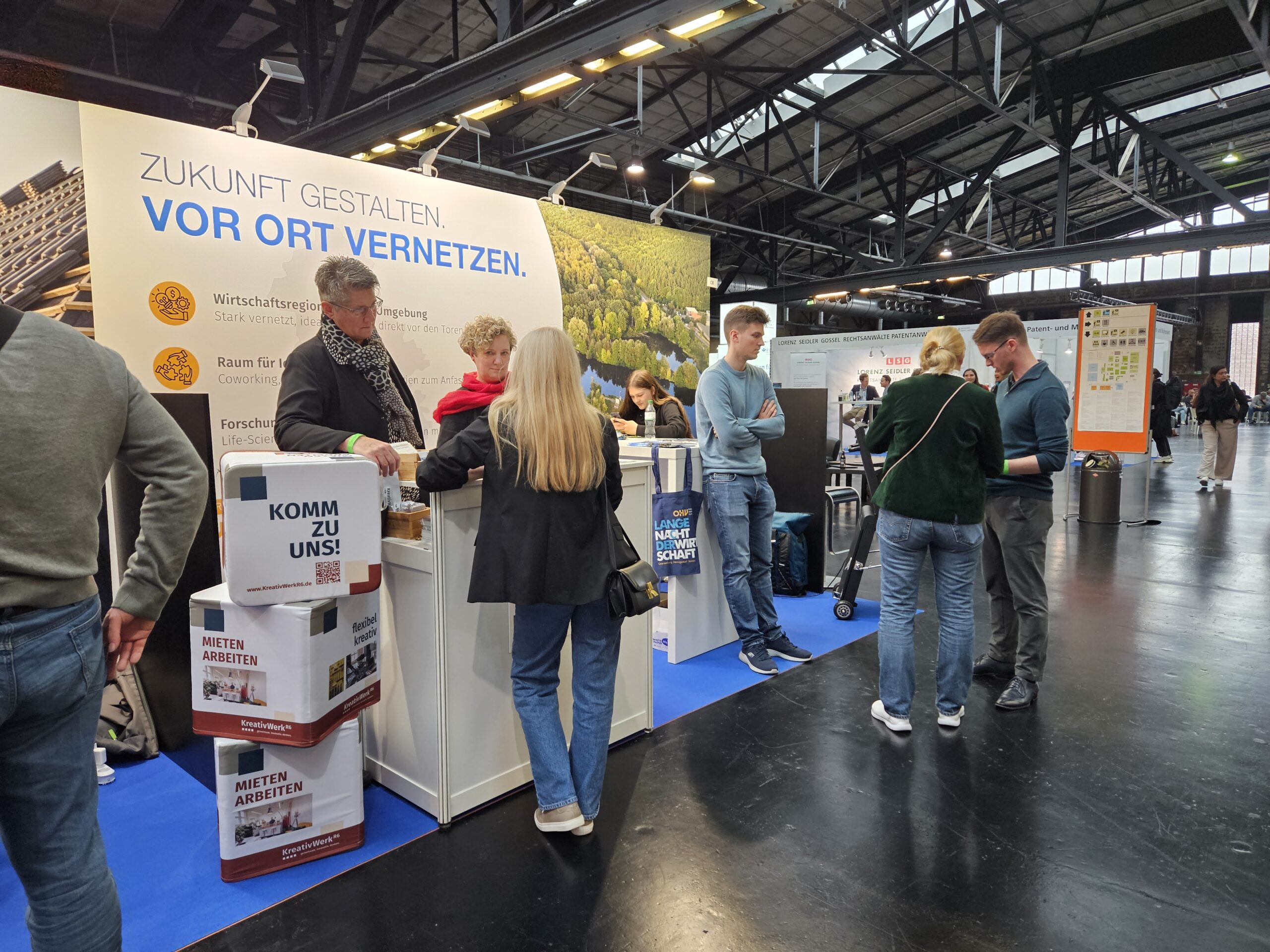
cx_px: 635
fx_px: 844
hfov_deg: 73.9
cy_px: 476
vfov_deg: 58.9
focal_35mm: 23
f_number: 1.8
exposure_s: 1/100
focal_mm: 5.4
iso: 250
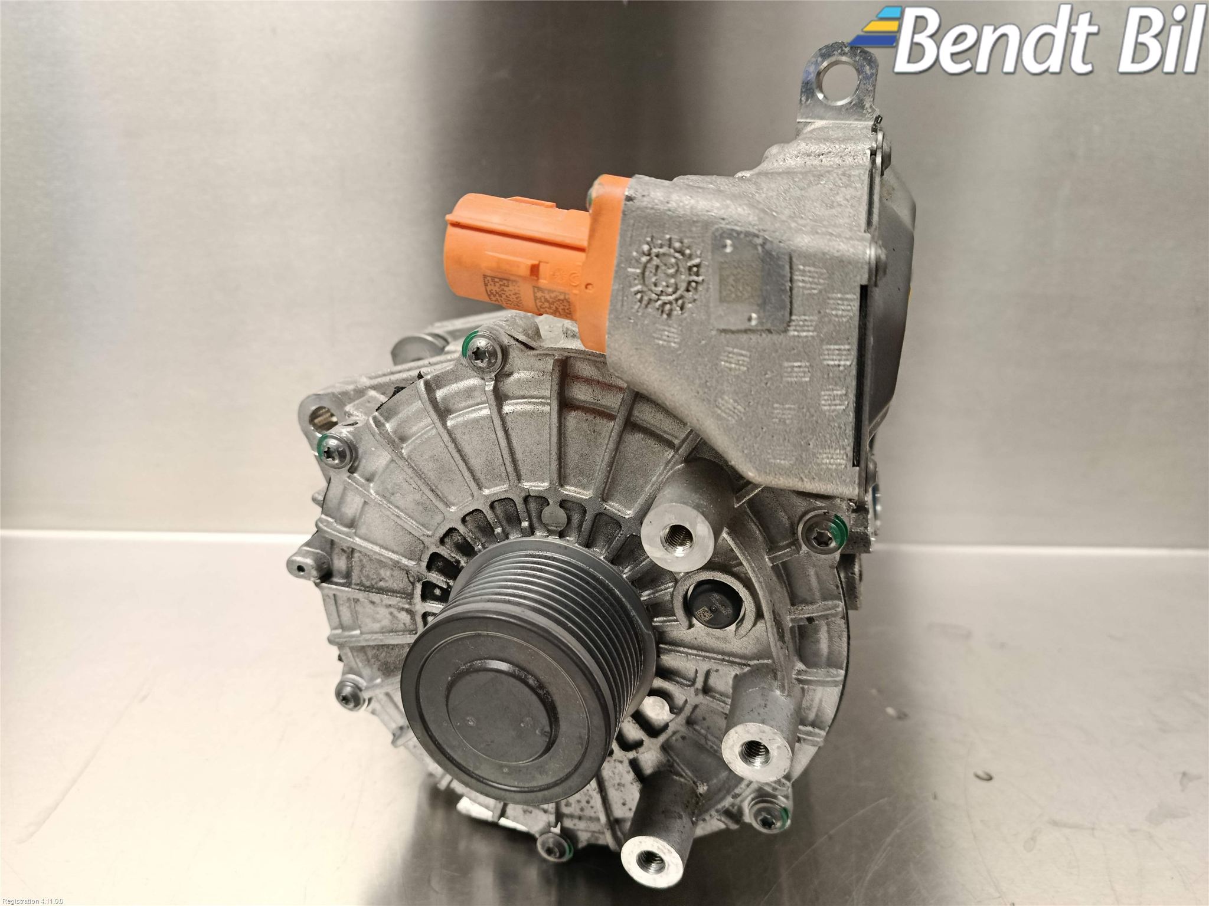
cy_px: 453
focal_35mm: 24
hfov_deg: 71.6
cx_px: 604
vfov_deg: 56.8
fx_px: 838
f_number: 1.7
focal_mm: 5.24
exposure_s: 1/50
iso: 1391
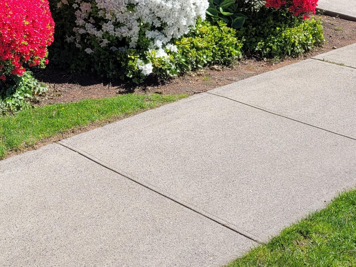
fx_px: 638
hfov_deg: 29.7
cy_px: -13
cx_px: 26
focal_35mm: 62
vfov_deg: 22.5
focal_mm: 5.4
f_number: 1.8
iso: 40
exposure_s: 1/1681
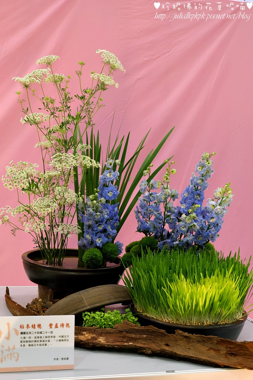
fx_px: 537
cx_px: 126
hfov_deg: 26.5
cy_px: 190
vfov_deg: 38.9
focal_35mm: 51
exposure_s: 1/30
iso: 400
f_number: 5
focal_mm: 34
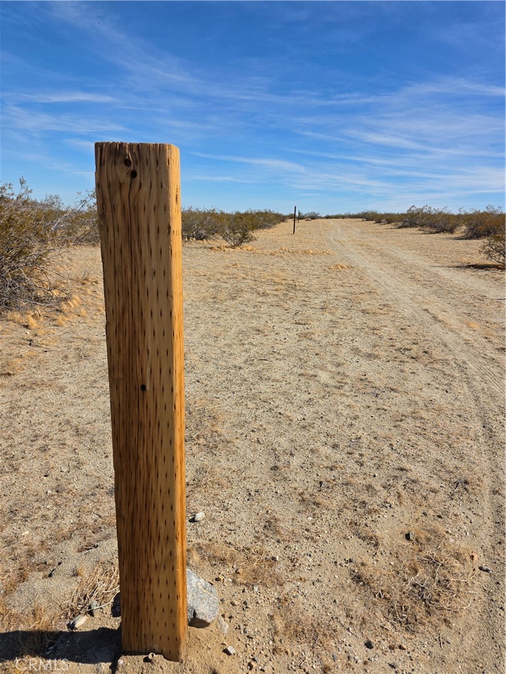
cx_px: 253
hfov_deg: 58.9
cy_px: 337
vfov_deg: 73.9
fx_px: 448
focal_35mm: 23
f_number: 1.7
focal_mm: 6.3
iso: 80
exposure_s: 1/7626
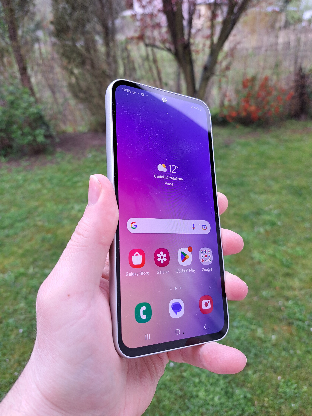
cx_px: 151
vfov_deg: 69.4
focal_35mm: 25
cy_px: 200
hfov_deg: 54.9
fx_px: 300
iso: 50
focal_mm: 5.23
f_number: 1.8
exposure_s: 1/128
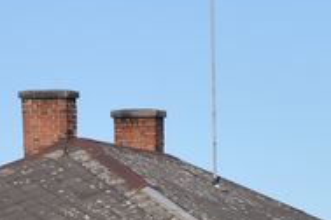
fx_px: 4321
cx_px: 531
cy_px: 377
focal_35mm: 470
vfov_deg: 2.9
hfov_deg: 4.4
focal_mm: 58
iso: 200
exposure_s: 1/500
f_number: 9
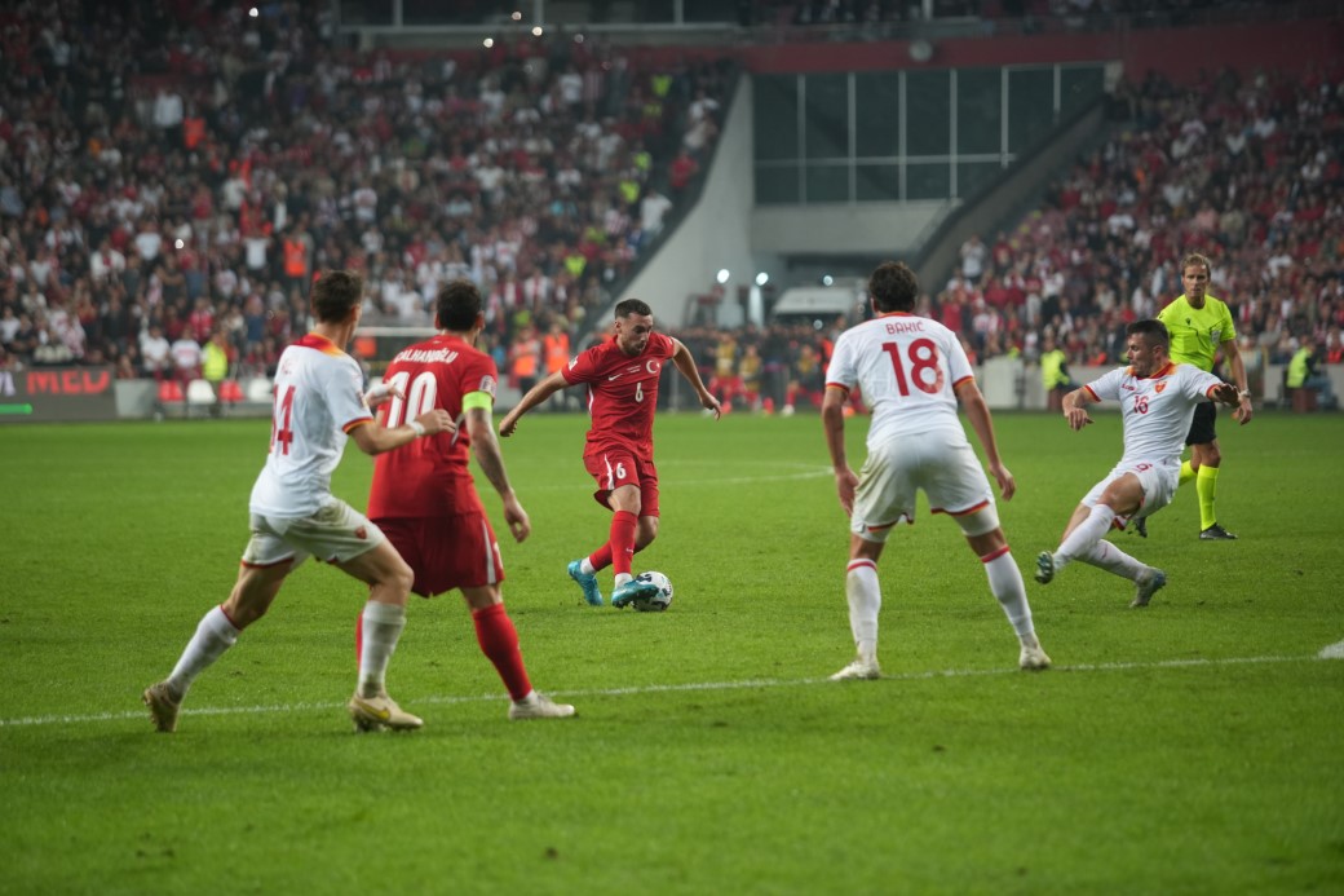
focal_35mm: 180
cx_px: 672
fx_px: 6718
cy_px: 448
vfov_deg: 7.6
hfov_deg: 11.4
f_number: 2.8
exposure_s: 1/800
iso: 1600
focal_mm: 180
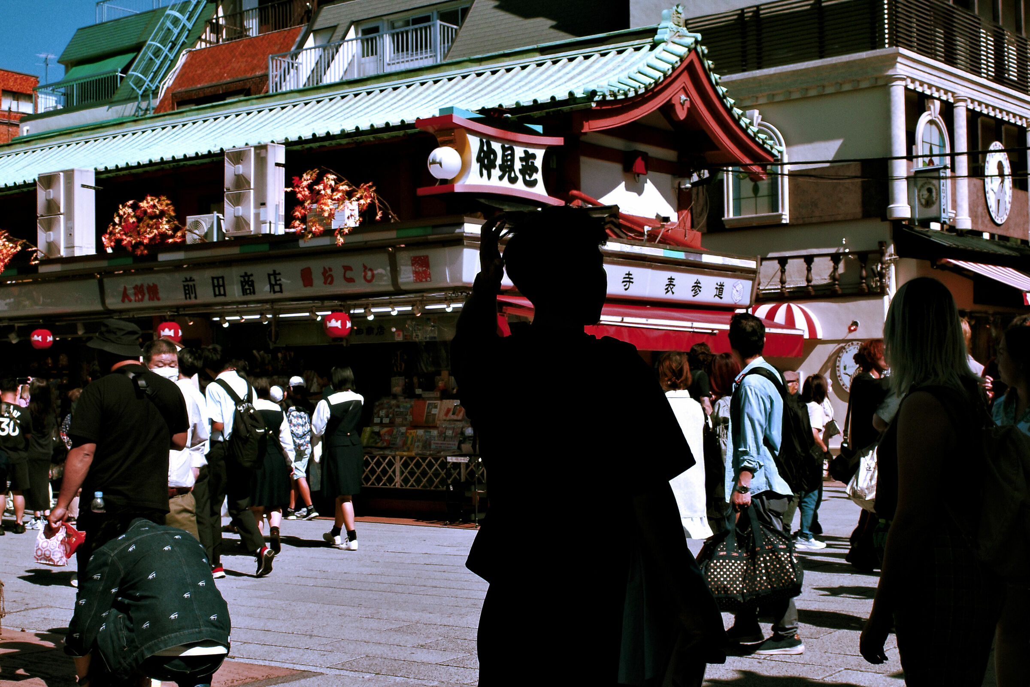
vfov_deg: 27.0
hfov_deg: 39.6
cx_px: 515
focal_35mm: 50
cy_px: 344
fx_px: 1430
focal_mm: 18.3
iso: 200
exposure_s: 1/640
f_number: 9
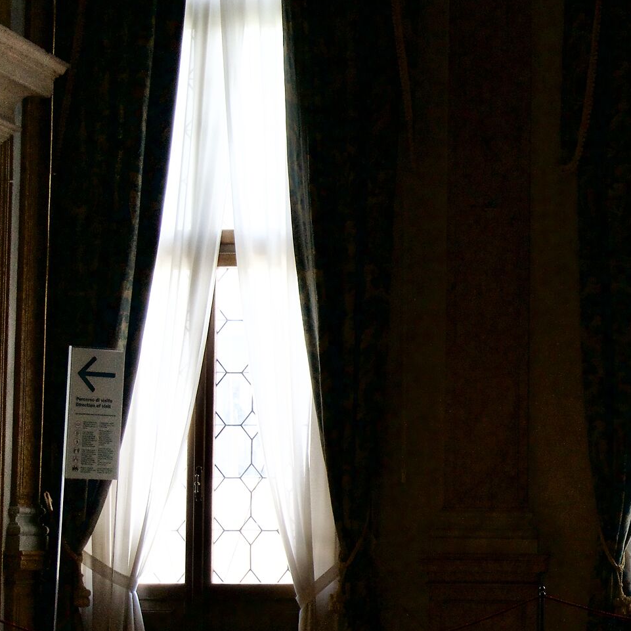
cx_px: 769
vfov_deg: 14.1
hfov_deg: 13.6
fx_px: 2559
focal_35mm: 124
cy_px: 308
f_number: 5.6
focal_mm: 39
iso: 800
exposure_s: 1/160
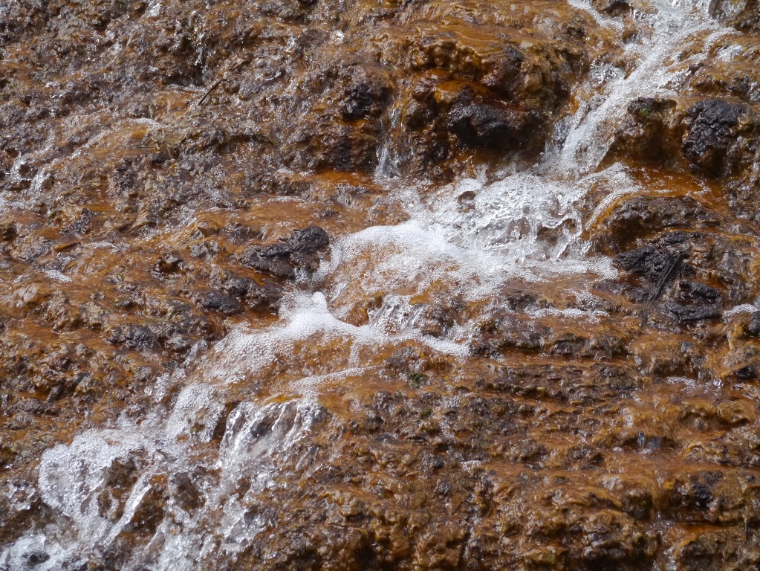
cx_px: 380
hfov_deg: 12.7
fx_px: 3426
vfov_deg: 9.5
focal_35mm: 156
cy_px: 286
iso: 800
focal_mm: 78
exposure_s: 1/800
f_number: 7.1
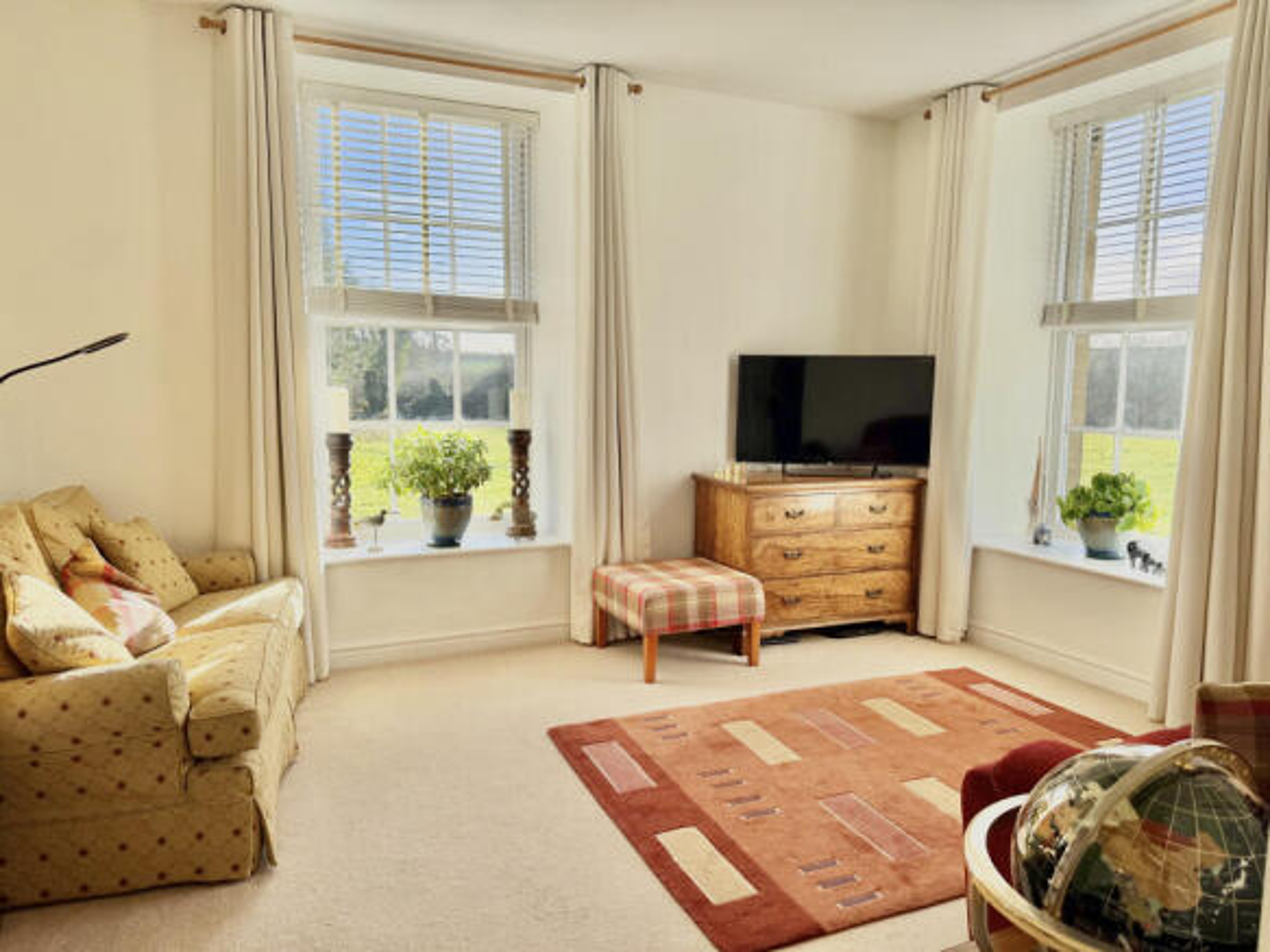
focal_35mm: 24
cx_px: 635
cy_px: 476
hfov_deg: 71.6
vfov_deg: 56.8
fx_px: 880
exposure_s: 1/1250
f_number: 1.78
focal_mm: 6.76
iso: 100
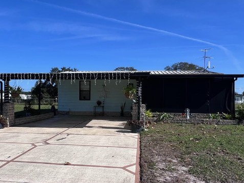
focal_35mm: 28
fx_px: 198
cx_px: 115
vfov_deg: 49.8
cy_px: 96
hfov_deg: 63.4
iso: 32
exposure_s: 1/2053
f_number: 1.8
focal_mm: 1.57
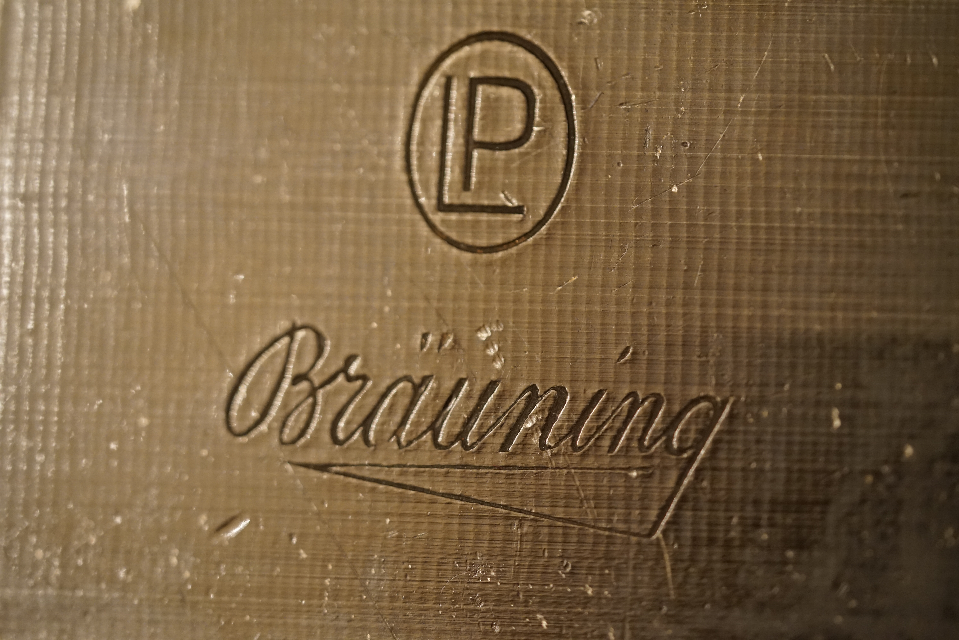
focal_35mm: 90
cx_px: 480
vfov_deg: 15.2
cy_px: 320
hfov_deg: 22.6
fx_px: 2397
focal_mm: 90
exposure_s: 1/100
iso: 2500
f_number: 2.8
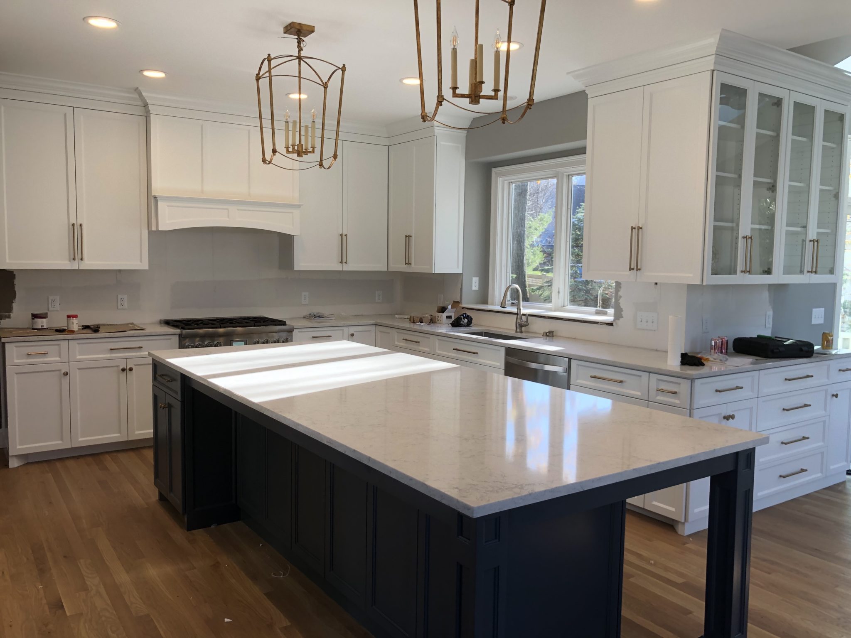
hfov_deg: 63.4
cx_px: 426
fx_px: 688
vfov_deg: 49.7
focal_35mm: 28
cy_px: 319
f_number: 1.8
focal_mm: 4
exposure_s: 1/120
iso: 32
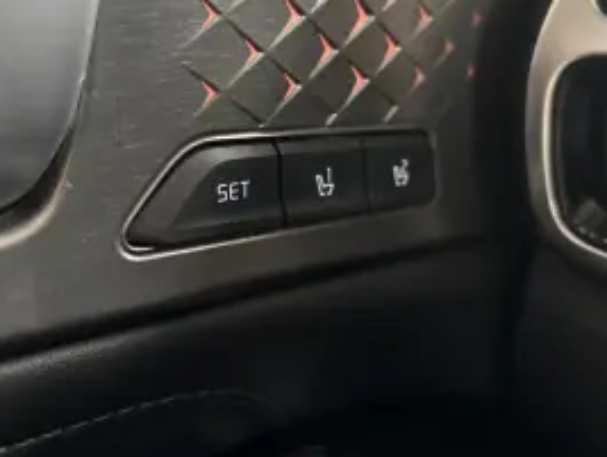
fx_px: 615
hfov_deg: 52.6
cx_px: 302
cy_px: 175
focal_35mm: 35
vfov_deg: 40.5
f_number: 1.6
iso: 640
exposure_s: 1/25
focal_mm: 5.96
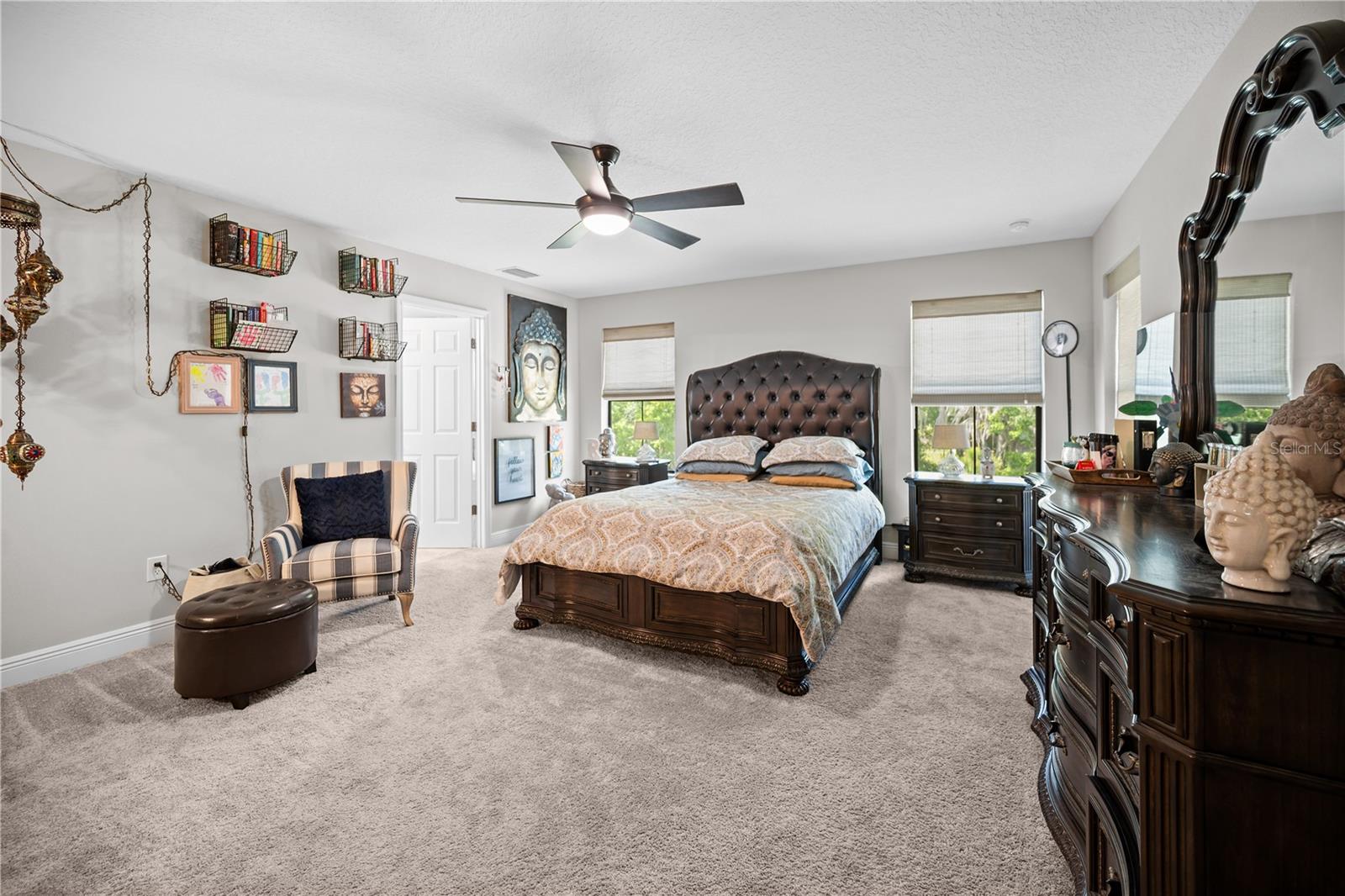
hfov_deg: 104.3
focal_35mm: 14
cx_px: 672
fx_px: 523
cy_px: 448
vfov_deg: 81.2
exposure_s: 1/1.25
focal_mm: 14
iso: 100
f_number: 4
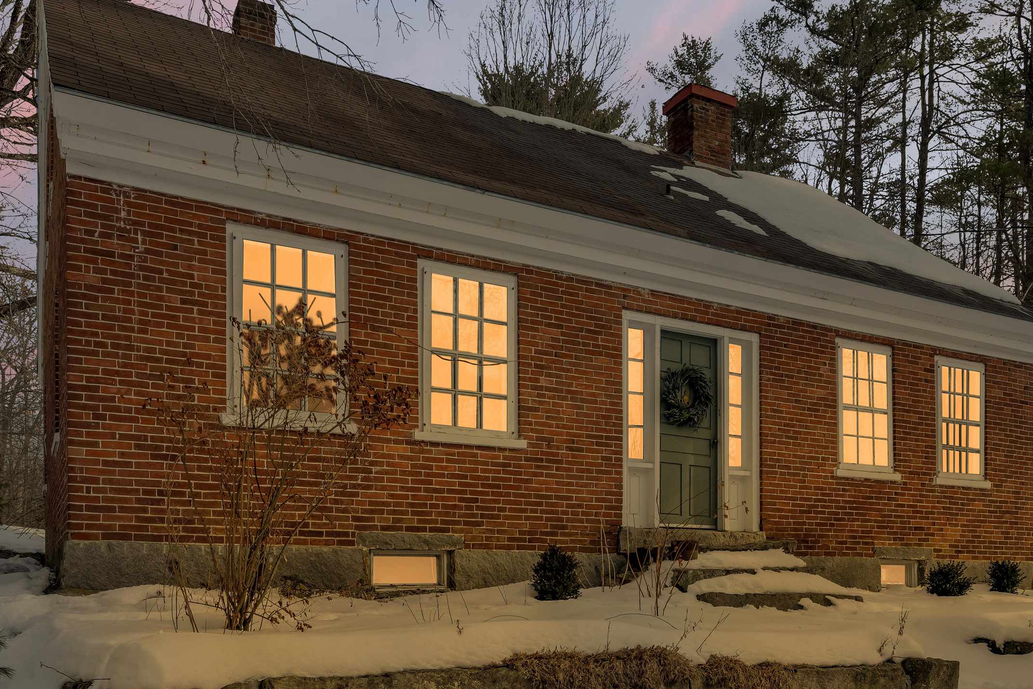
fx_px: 861
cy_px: 426
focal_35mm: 30
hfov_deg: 61.7
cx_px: 578
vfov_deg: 43.3
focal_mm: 21
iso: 800
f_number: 8
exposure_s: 1/750
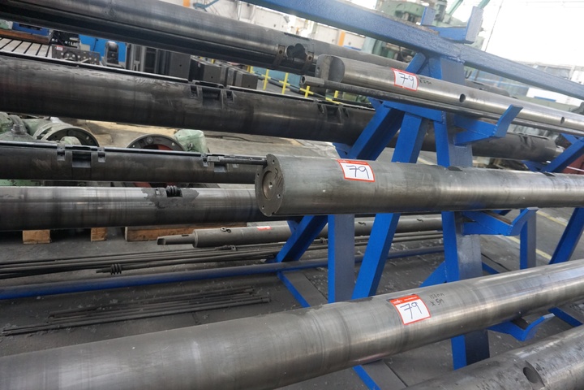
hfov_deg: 73.7
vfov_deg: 53.1
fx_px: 389
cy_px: 195
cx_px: 292
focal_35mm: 24
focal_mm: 16
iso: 1600
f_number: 4
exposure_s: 1/160
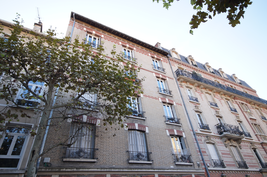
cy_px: 88
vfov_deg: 63.1
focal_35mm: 20
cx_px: 134
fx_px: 145
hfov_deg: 85.5
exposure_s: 1/60
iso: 250
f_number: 8
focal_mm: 13
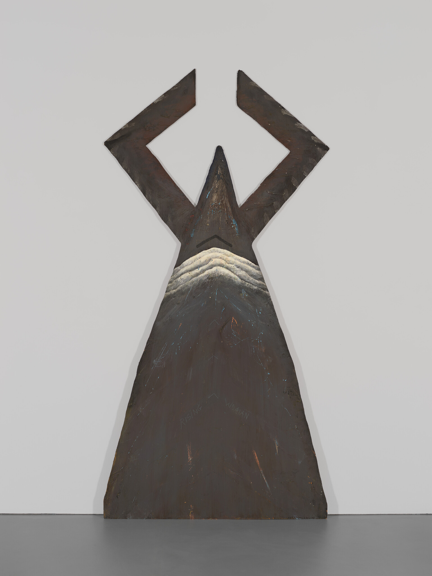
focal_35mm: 51
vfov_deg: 37.5
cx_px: 216
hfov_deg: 28.6
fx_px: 849
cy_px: 288
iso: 64
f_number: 5.6
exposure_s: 1/125
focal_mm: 80
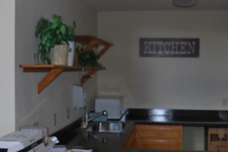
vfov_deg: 28.1
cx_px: 126
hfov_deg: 41.0
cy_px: 78
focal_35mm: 48
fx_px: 304
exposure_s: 1/60
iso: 200
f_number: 3.5
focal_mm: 18
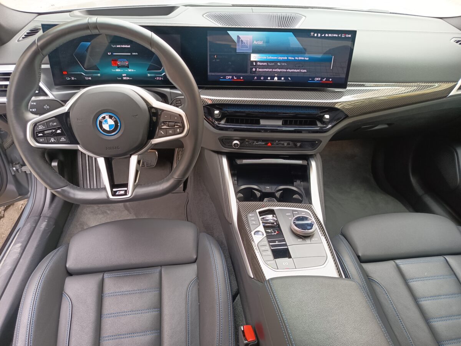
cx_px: 230
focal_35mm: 24
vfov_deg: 56.8
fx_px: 320
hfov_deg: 71.6
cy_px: 173
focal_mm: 5.24
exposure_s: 1/50
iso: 235
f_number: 1.7
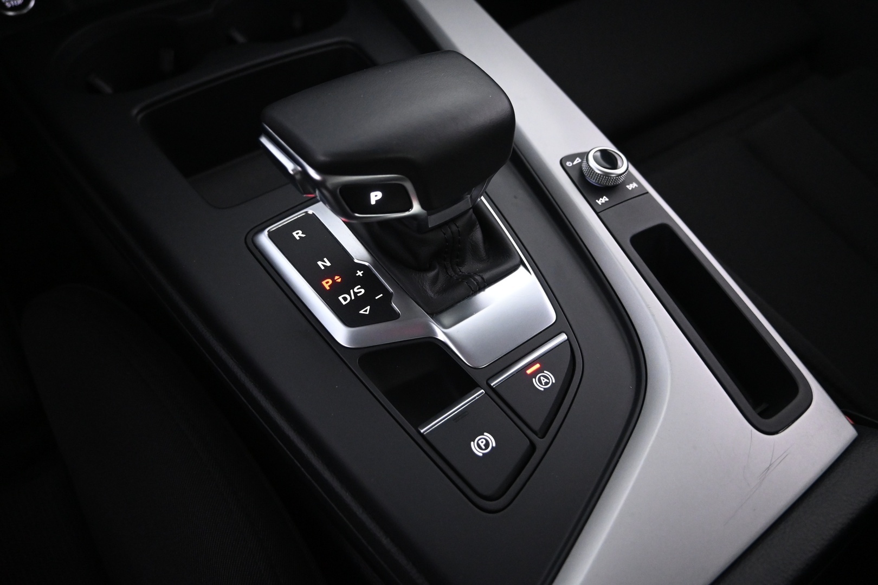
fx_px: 585
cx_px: 439
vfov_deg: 53.1
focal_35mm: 24
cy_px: 292
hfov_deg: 73.7
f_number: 3.5
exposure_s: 1/40
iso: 3200
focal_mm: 16
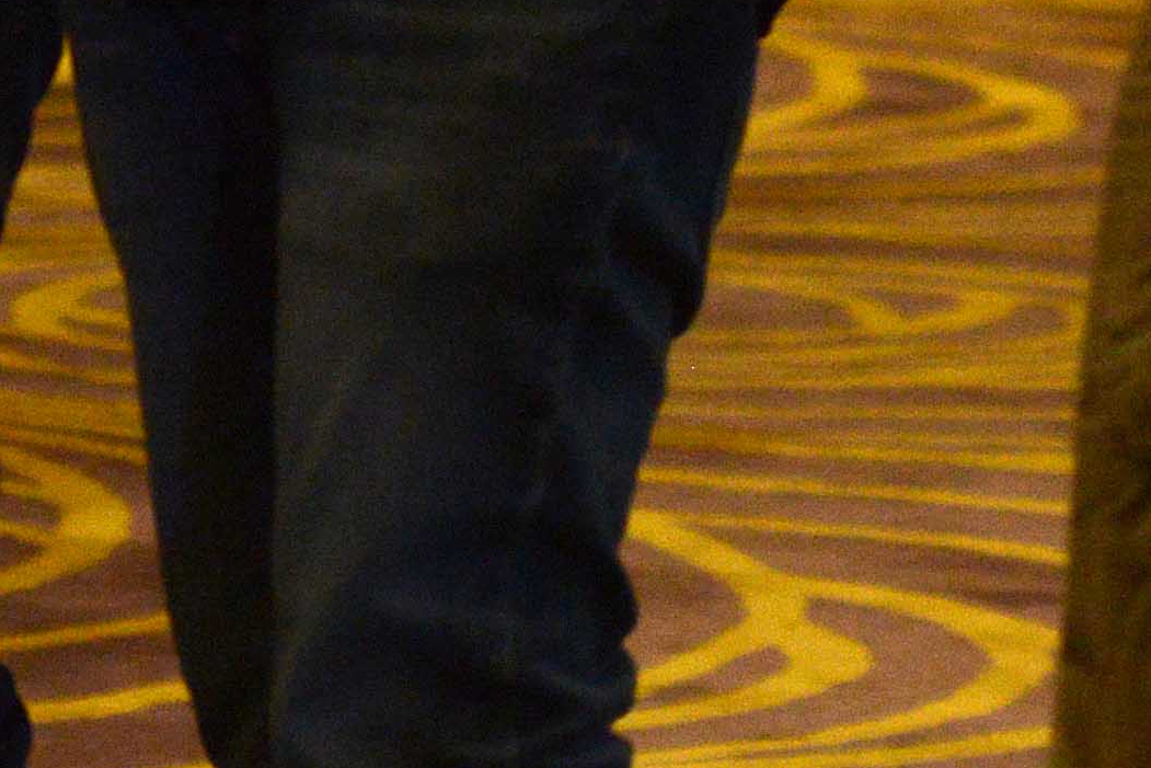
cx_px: -684
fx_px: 14644
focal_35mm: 458
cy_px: -863
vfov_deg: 3.0
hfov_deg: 4.5
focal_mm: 80
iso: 2500
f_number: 3.5
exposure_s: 1/125
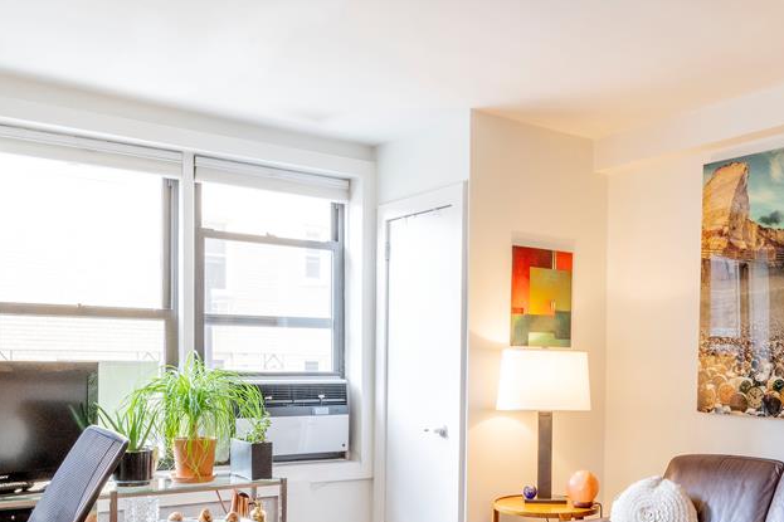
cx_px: 439
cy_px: 360
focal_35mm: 37
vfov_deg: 35.5
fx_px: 806
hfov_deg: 51.8
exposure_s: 1/3
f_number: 11
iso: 400
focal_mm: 12
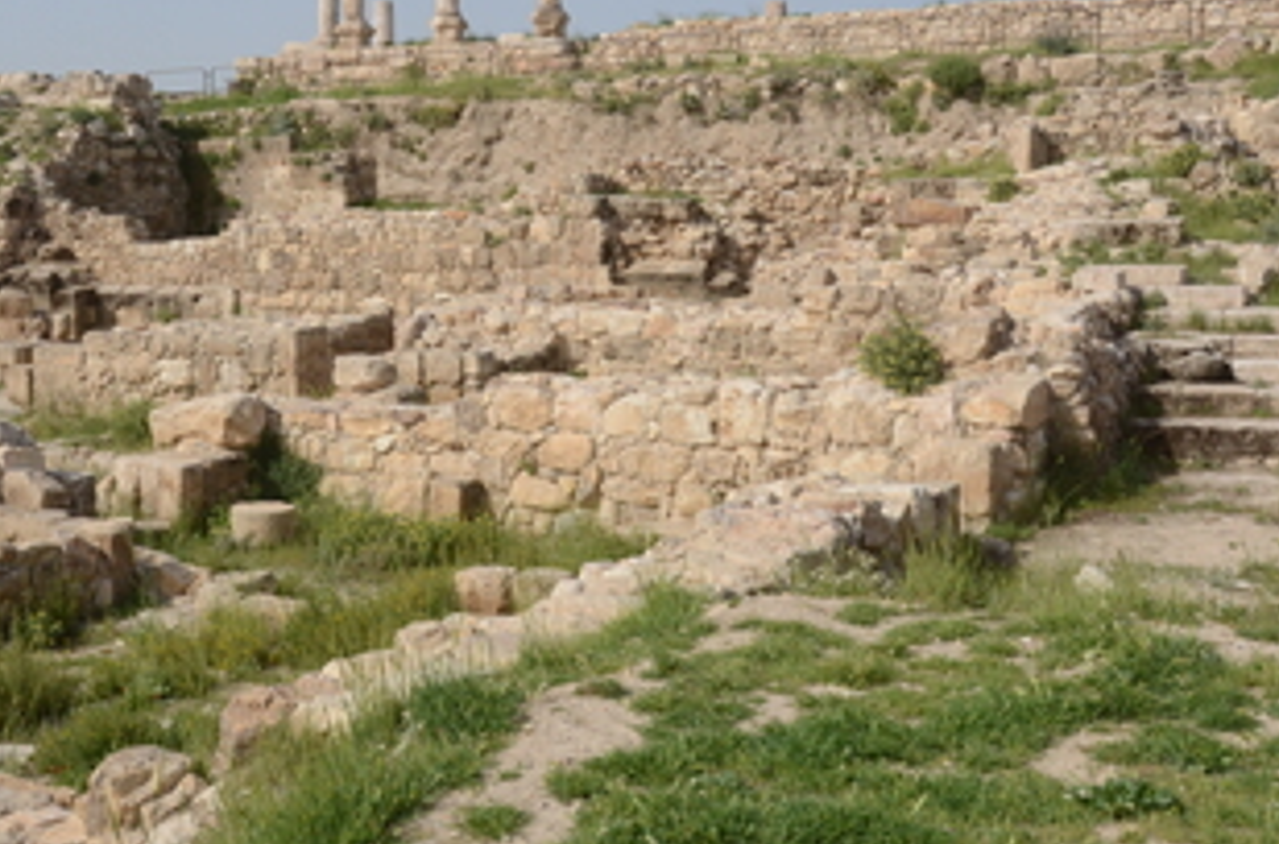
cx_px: 526
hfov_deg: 41.9
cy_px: 259
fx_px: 1665
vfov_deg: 28.2
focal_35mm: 47
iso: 400
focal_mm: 22
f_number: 14
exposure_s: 1/800
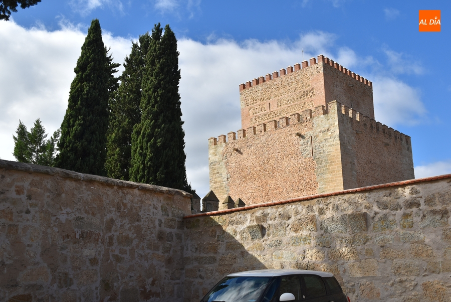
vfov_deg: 34.3
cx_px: 226
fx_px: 489
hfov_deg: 49.5
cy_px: 151
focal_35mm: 39
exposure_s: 1/400
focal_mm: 26
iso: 200
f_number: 10
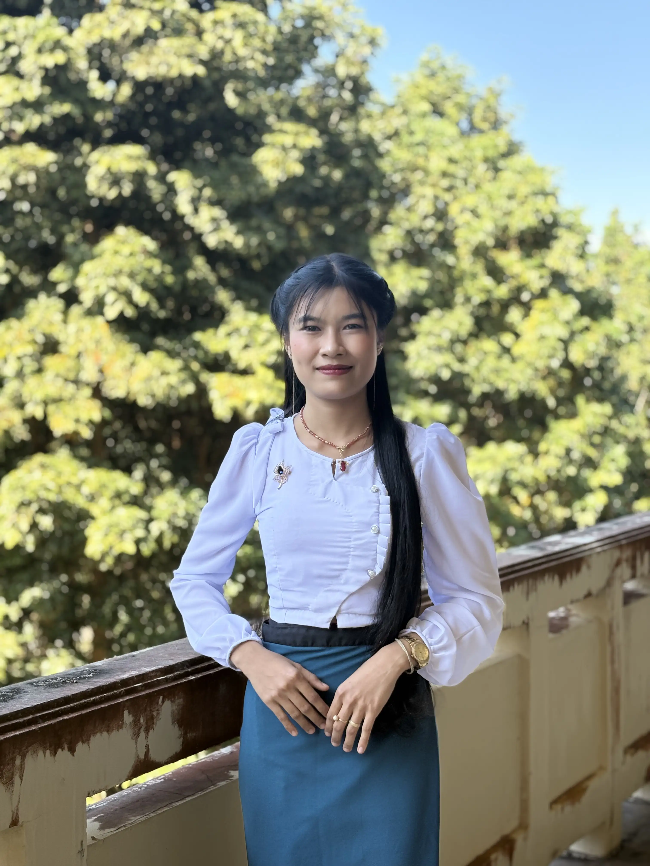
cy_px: 433
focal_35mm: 52
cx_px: 325
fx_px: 1302
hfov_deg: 28.0
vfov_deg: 36.8
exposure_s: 1/571
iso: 32
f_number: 1.6
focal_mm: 5.96
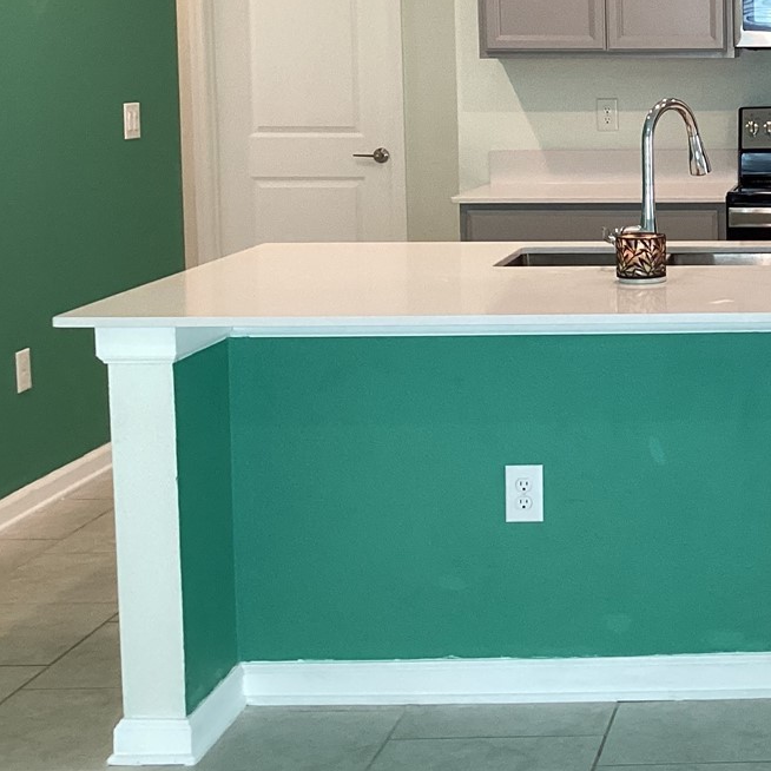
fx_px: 1688
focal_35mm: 67
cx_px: 885
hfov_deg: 23.8
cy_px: 187
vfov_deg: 25.4
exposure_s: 1/60
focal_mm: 3.3
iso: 100
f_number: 2.4
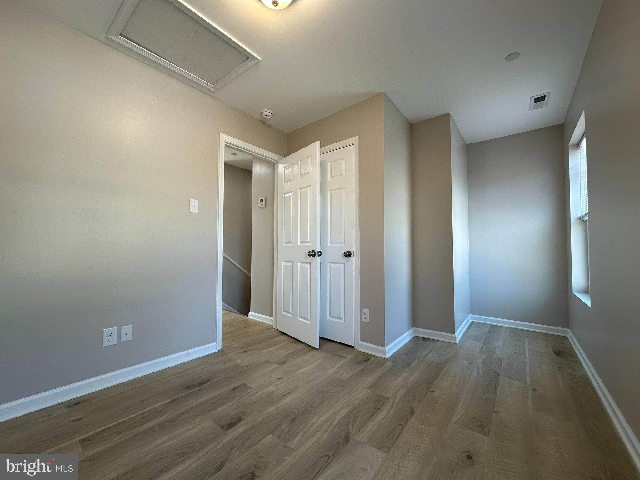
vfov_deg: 85.7
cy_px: 240
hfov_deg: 102.1
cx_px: 320
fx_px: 259
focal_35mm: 14
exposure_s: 1/120
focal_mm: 2.22
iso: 125
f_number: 2.2
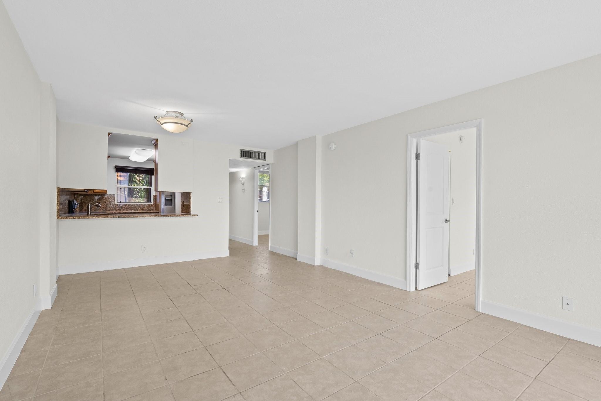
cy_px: 200
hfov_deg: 93.3
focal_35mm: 17
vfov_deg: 70.5
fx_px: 284
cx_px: 300
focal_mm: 17
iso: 200
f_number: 9
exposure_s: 1/4
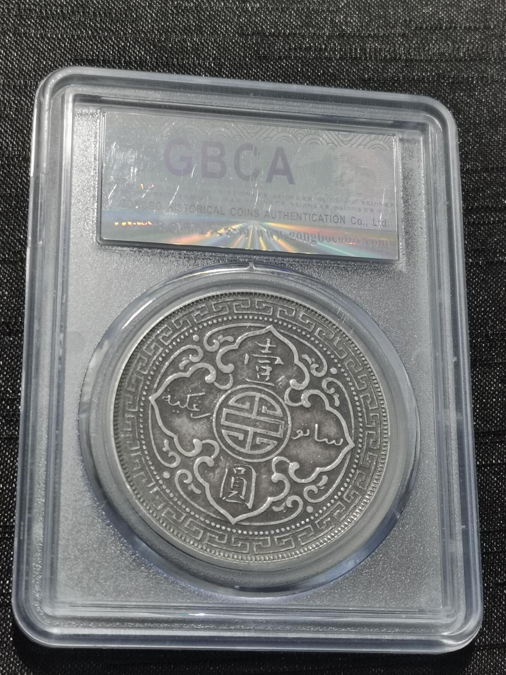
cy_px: 338
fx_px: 1423
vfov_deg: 26.7
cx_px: 253
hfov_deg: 20.2
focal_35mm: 73
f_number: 1.8
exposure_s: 1/100
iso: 100
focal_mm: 5.58
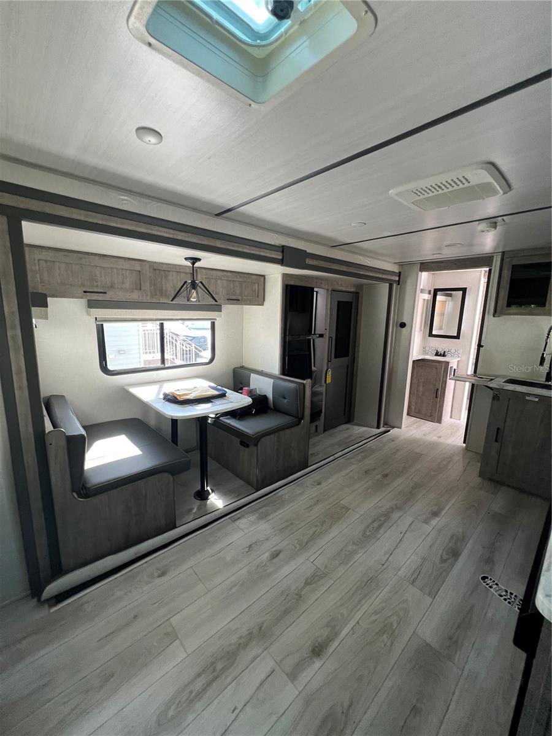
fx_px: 276
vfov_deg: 106.2
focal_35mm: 13
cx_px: 276
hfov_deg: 89.9
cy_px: 368
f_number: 1.8
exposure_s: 1/92
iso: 250
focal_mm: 1.57
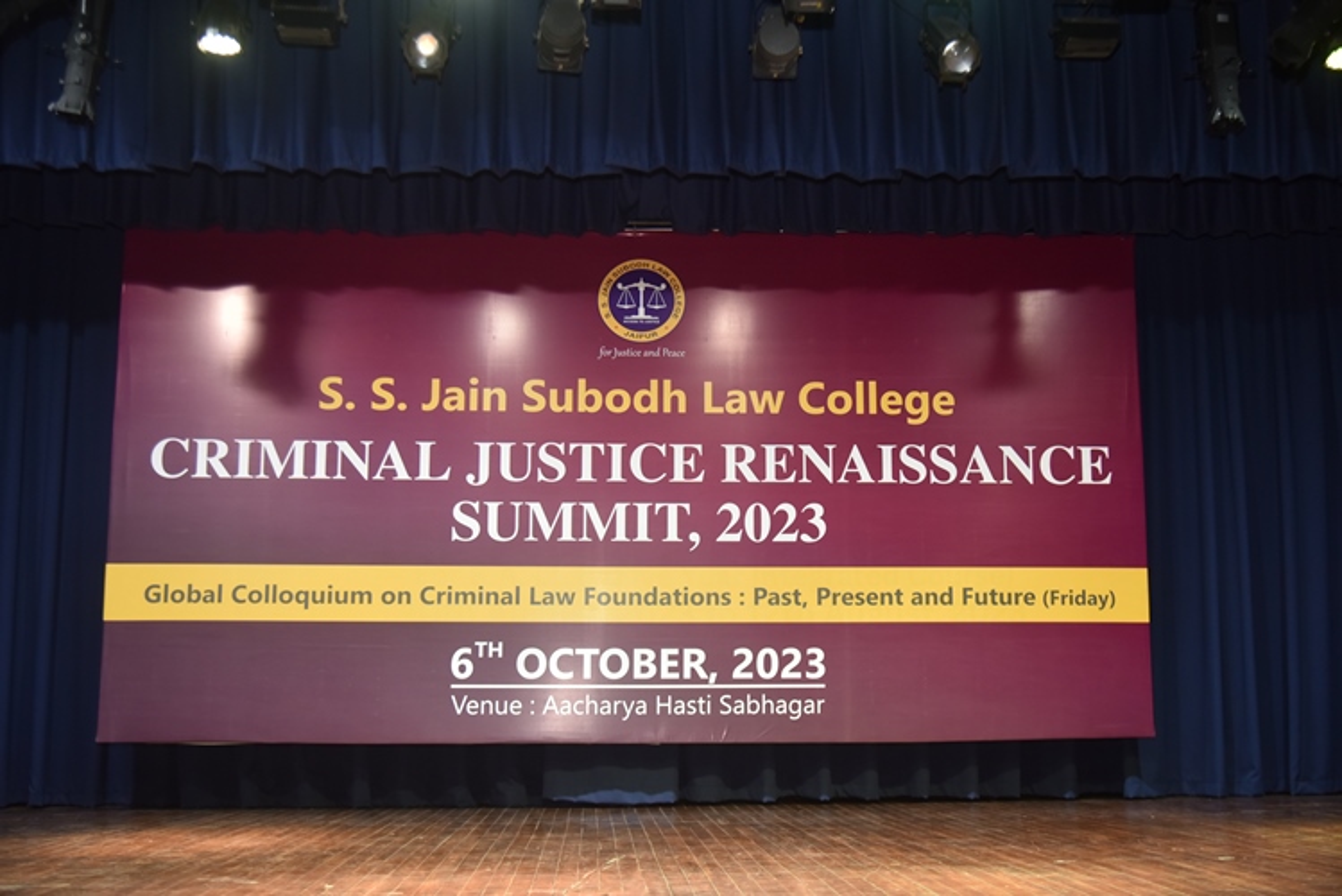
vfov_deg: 33.4
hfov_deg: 48.4
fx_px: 1492
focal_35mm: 40
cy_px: 448
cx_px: 671
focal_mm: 40
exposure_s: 1/125
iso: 1000
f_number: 4
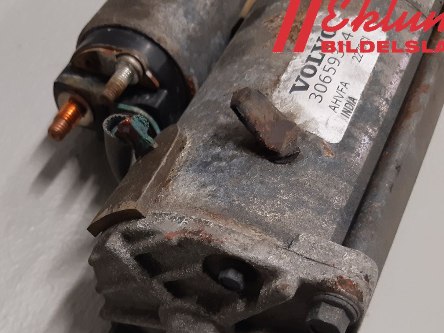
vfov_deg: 31.9
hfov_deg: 41.9
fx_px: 564
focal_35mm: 44
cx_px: 121
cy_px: 272
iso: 125
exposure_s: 1/50
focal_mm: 3.93
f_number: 1.7
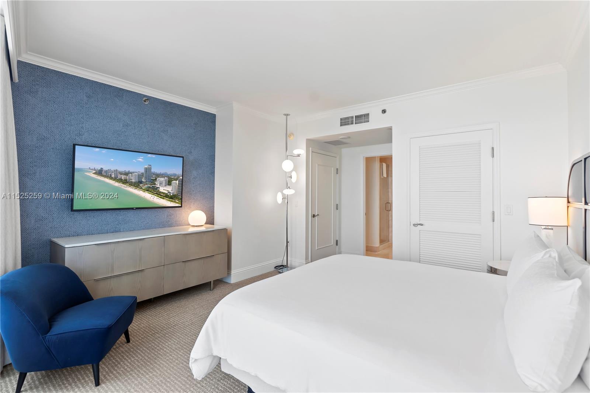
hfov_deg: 96.7
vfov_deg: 73.7
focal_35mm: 16
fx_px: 262
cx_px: 295
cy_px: 196
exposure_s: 1/20
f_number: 4.5
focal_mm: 16
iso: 320
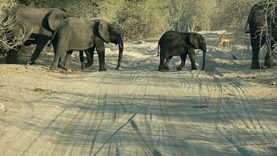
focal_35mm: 159
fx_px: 1168
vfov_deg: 7.6
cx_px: 196
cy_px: 38
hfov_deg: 13.5
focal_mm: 16.6
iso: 80
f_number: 4
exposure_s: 1/320
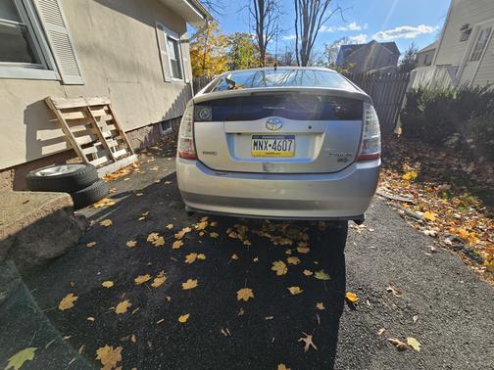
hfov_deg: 106.2
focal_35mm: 13
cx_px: 247
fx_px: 186
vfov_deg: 89.9
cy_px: 185
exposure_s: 1/1332
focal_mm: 2.2
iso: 50
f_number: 2.2
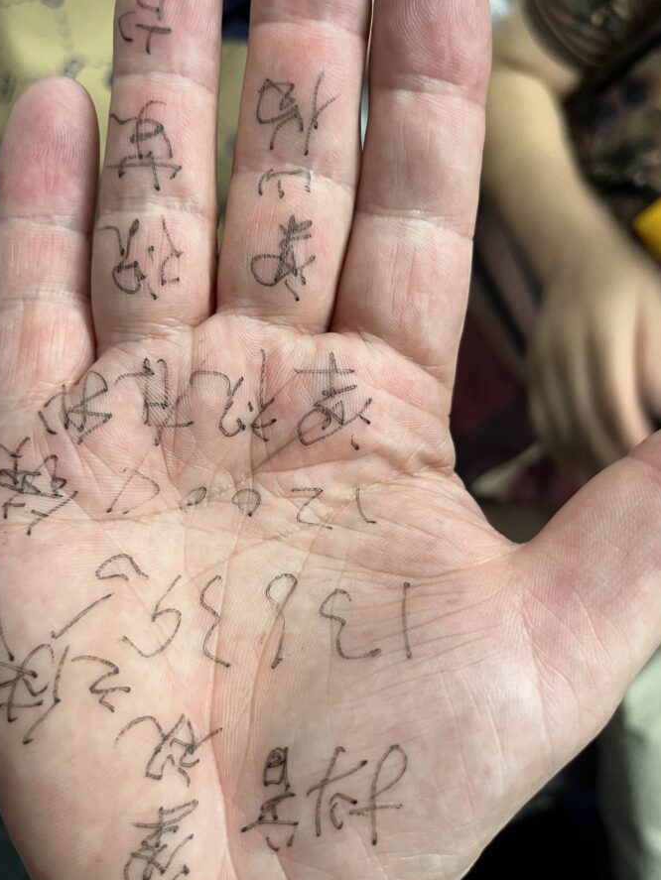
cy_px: 443
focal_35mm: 30
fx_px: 763
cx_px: 294
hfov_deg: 46.7
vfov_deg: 59.9
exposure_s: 1/58
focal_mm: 5.1
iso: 200
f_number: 1.6
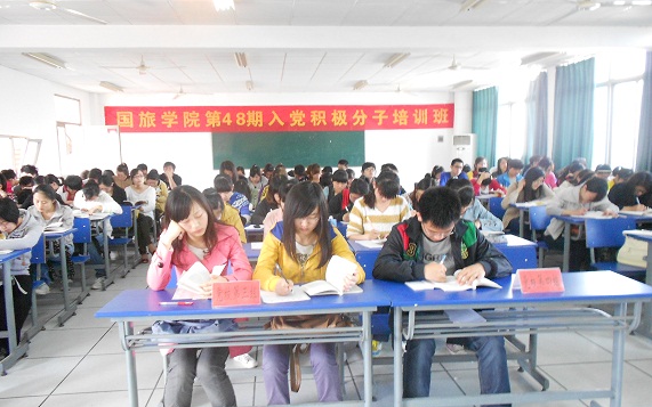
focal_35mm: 28
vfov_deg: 44.5
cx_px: 322
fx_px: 498
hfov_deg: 66.5
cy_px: 210
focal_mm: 4.6
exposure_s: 1/20
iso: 400
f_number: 3.2
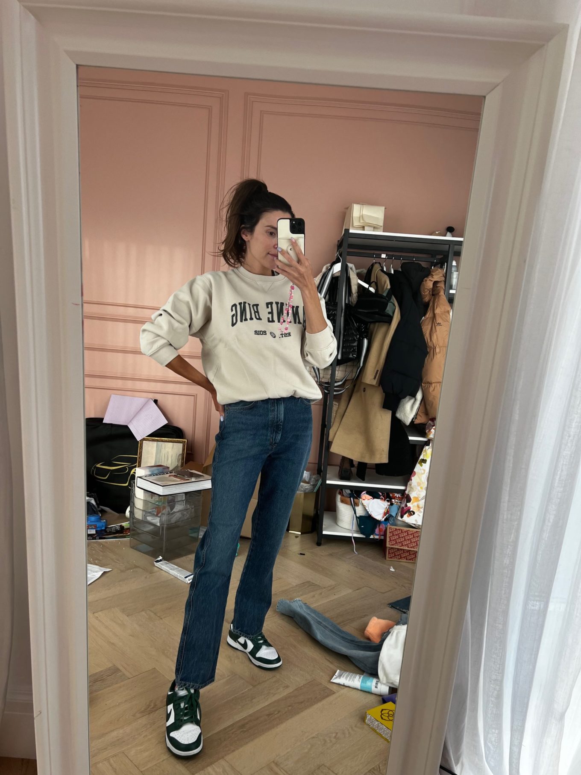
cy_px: 388
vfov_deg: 67.3
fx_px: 582
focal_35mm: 26
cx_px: 290
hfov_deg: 53.1
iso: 50
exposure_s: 1/167
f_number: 1.5
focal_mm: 5.7
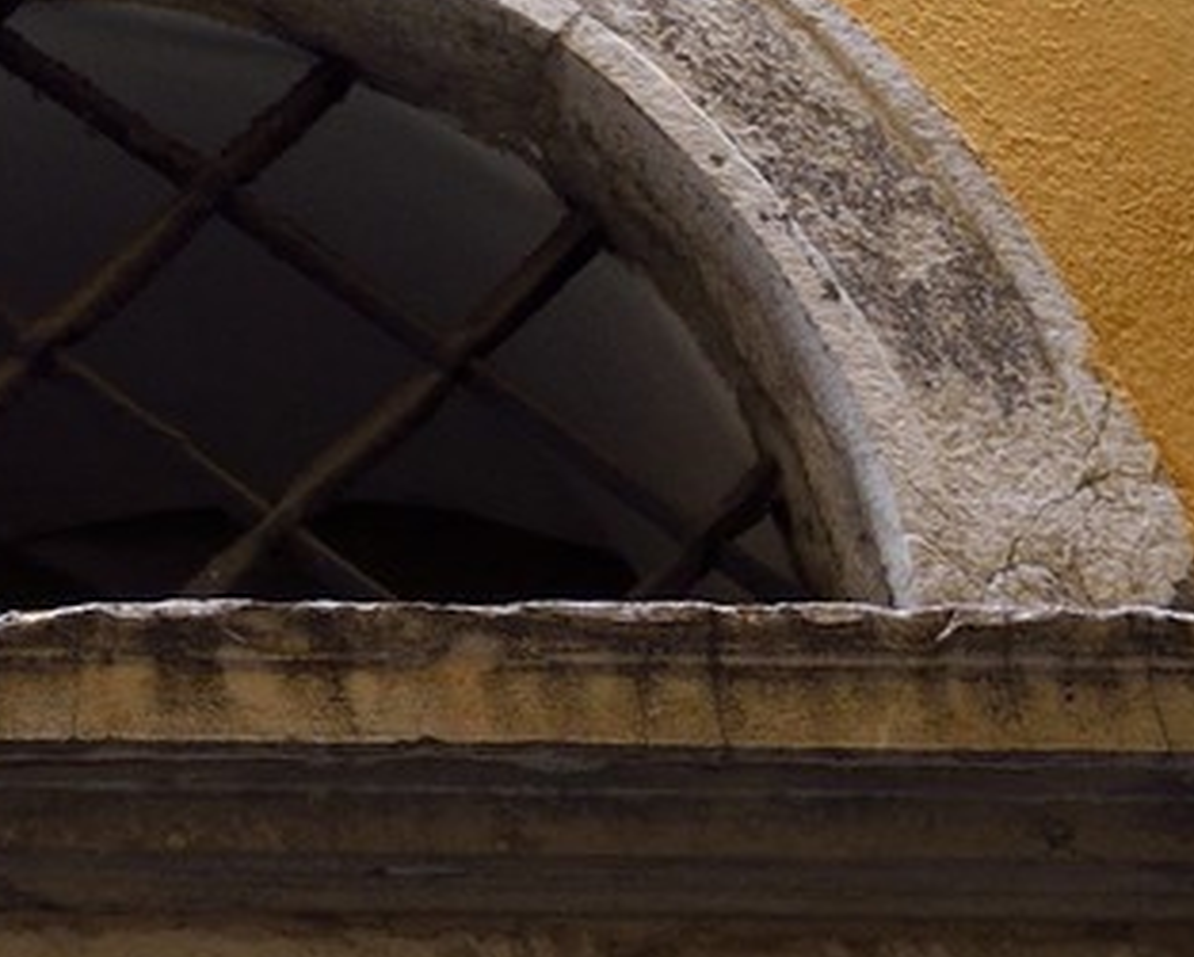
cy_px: -824
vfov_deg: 10.4
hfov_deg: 11.2
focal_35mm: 139
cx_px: -1823
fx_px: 4917
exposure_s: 1/250
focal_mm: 29
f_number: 9
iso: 800
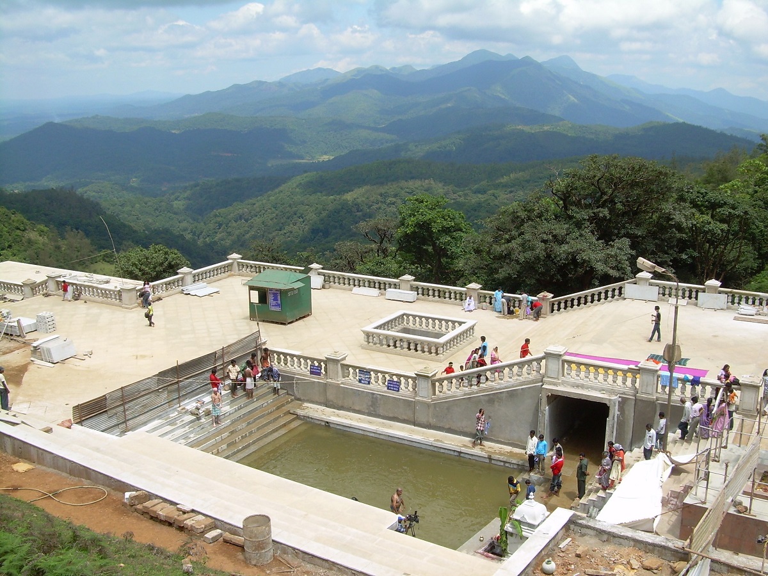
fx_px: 843
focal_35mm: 38
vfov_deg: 37.7
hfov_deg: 49.0
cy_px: 288
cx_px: 384
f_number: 4.6
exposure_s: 1/354
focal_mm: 6.3
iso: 50
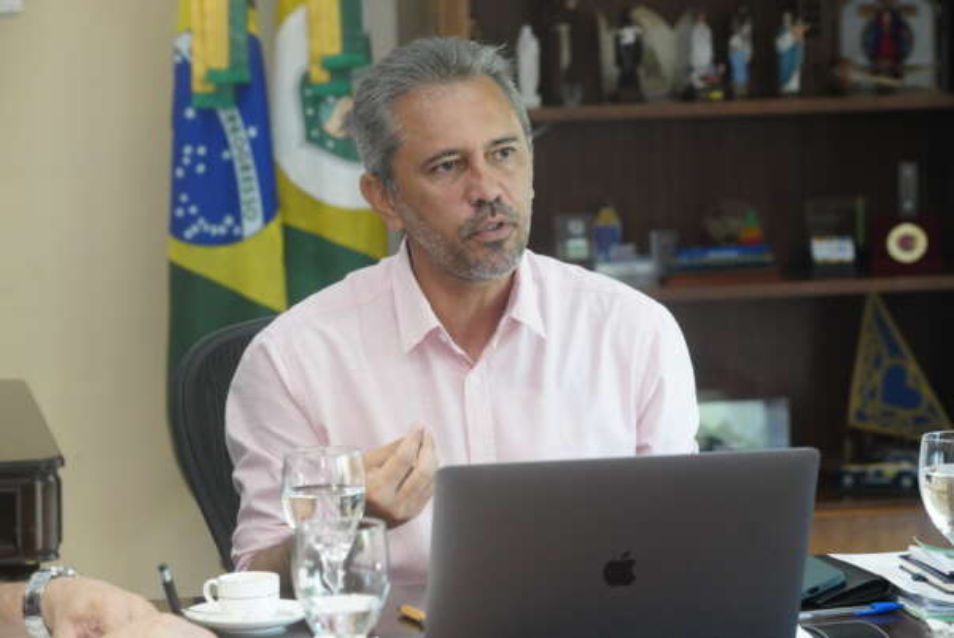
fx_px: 3262
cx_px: 477
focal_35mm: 123
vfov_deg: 11.2
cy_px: 319
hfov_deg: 16.6
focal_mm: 123
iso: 8000
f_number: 7.1
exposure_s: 1/160
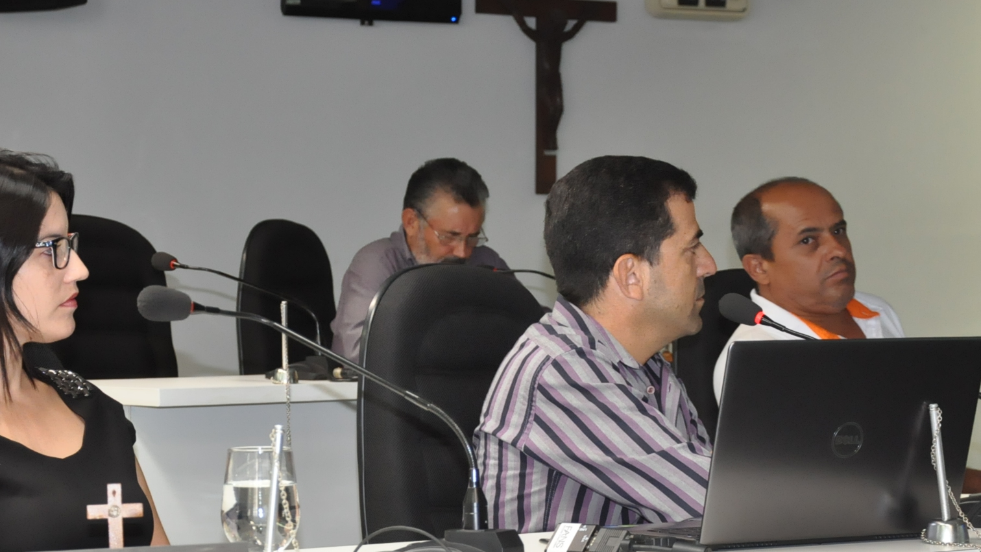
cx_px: 410
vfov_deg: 13.6
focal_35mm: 89
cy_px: 344
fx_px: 2315
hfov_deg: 23.9
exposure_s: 1/60
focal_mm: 40
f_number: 5
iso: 2000
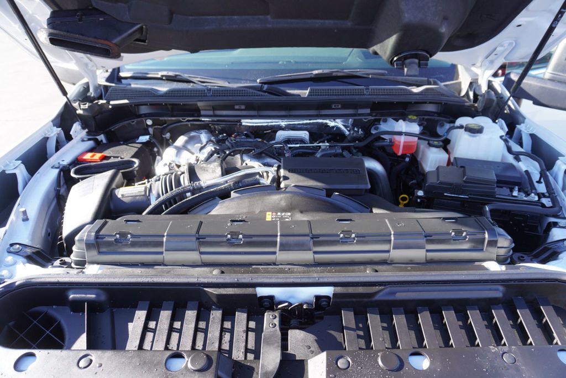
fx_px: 378
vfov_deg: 53.2
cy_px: 189
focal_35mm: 24
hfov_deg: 73.7
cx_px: 283
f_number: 4.5
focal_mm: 16
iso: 100
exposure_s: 1/80
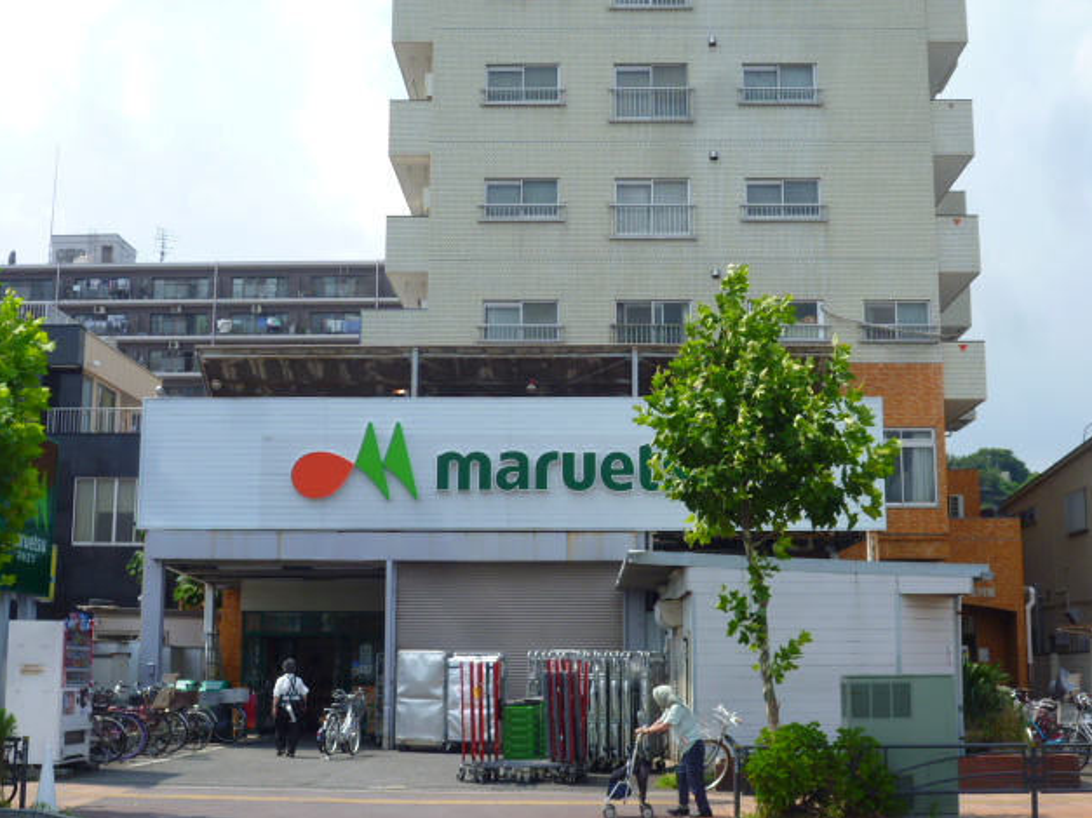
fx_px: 1514
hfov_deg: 39.7
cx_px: 554
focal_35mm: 48
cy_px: 416
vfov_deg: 30.3
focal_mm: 8.3
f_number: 4.5
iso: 80
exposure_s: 1/500
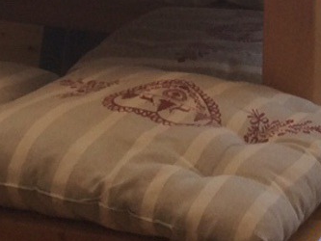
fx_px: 1549
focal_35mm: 167
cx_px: 169
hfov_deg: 11.8
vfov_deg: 8.0
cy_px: -395
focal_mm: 4.15
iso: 50
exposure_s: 1/50
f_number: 2.2
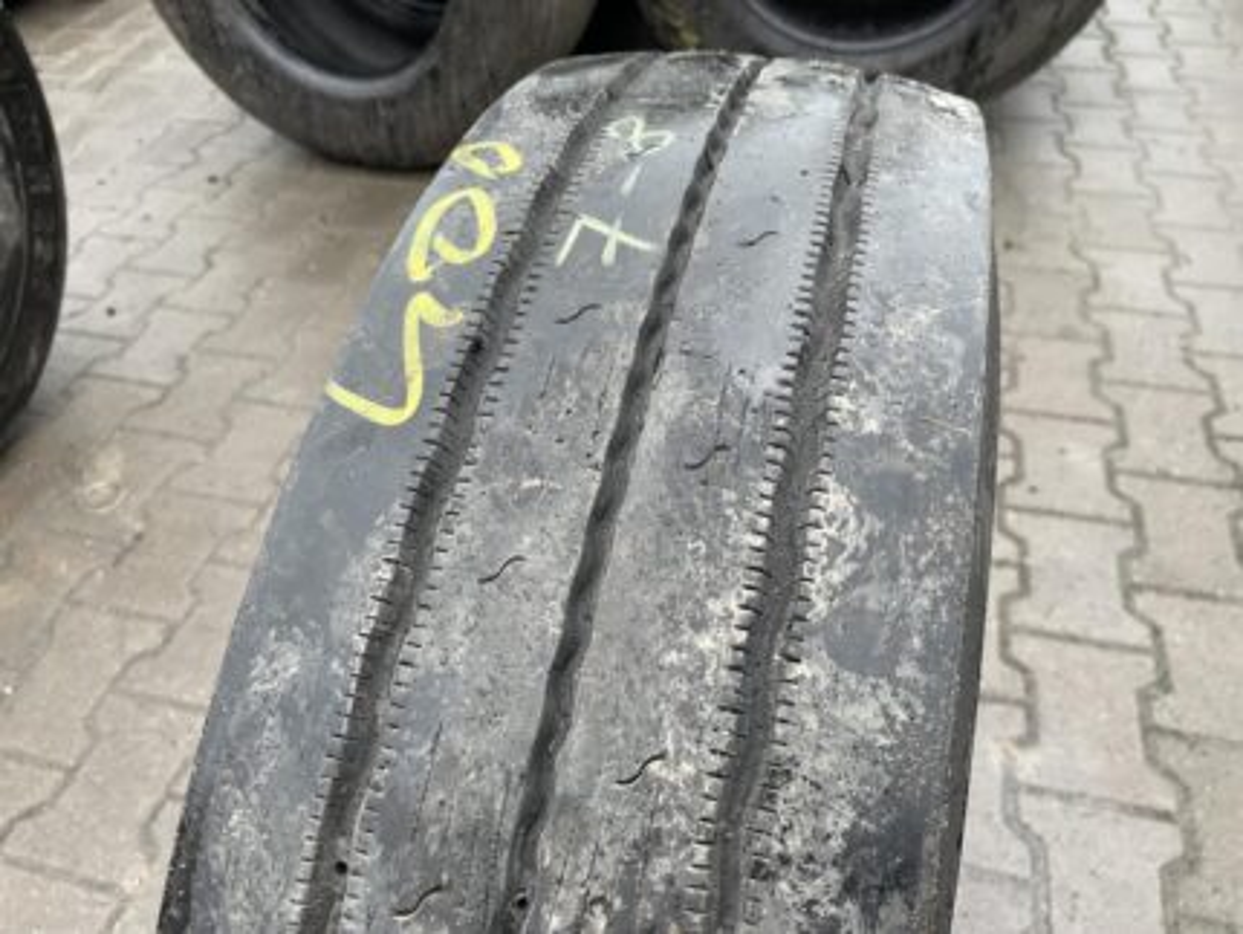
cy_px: 467
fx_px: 934
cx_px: 622
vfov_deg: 53.1
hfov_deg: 67.3
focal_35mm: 26
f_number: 1.6
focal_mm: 4.2
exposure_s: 1/121
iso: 80
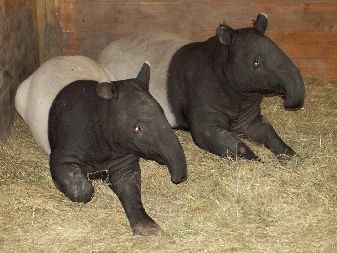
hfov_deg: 37.4
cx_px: 188
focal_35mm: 51
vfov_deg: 28.6
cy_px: 118
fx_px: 497
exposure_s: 1/40
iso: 160
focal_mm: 5.86
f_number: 2.8
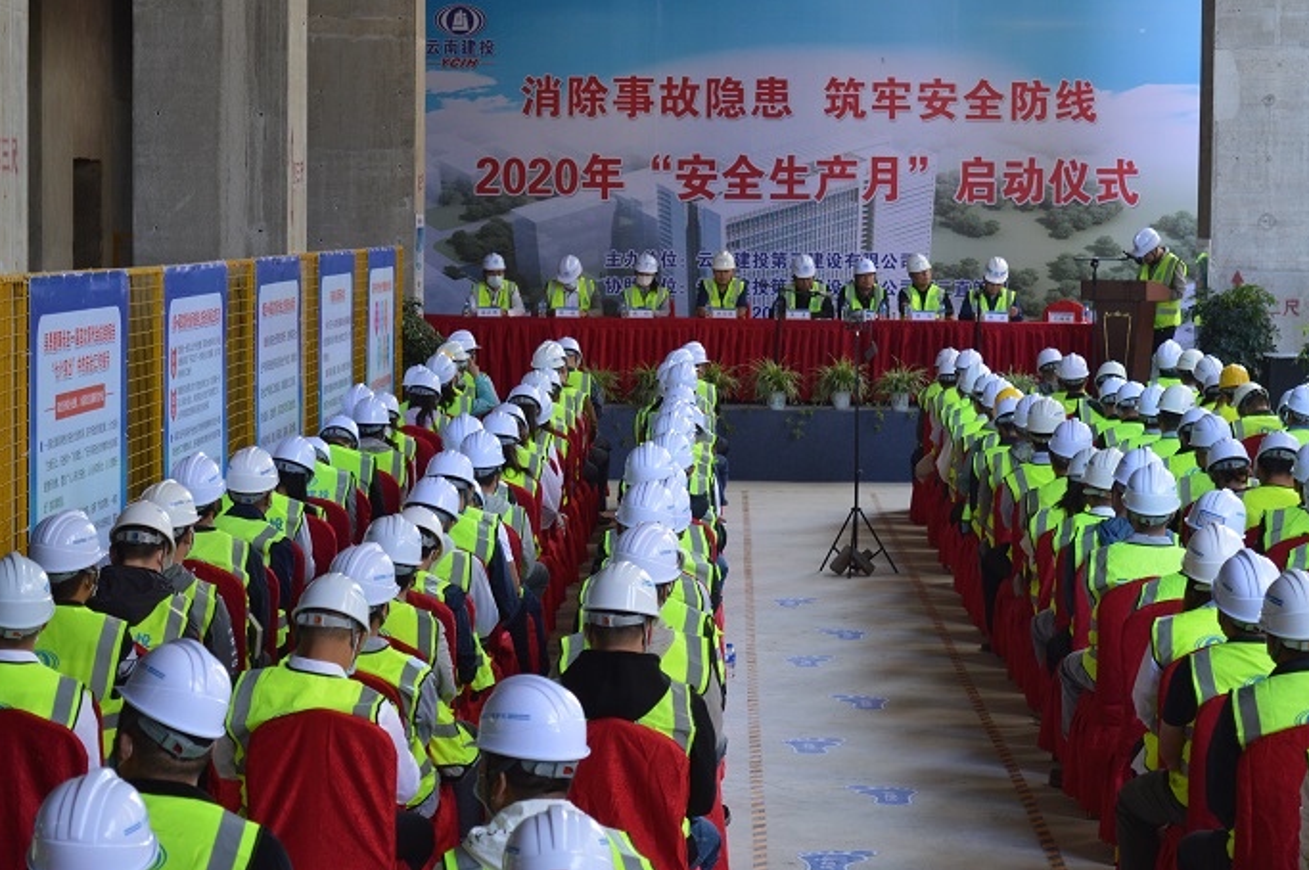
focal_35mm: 97
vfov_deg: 14.1
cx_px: 736
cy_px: 398
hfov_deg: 21.1
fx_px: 3509
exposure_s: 1/40
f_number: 5.6
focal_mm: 55
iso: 400
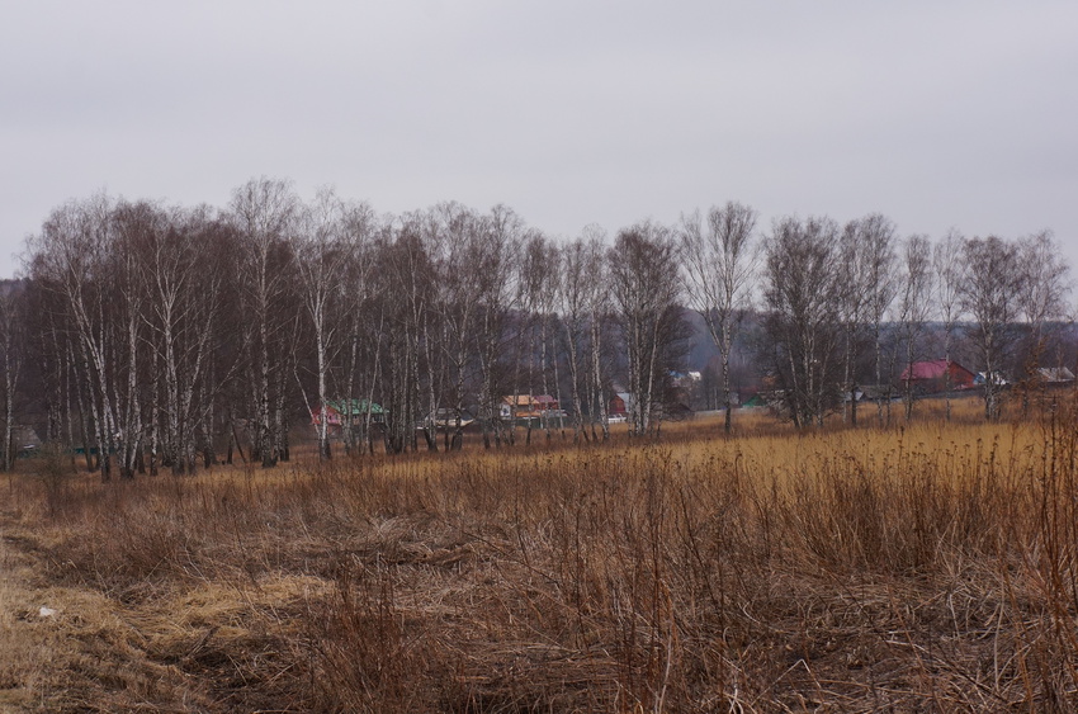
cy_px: 357
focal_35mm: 75
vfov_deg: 18.1
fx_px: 2241
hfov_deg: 27.0
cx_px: 539
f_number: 8
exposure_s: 1/160
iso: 400
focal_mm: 50
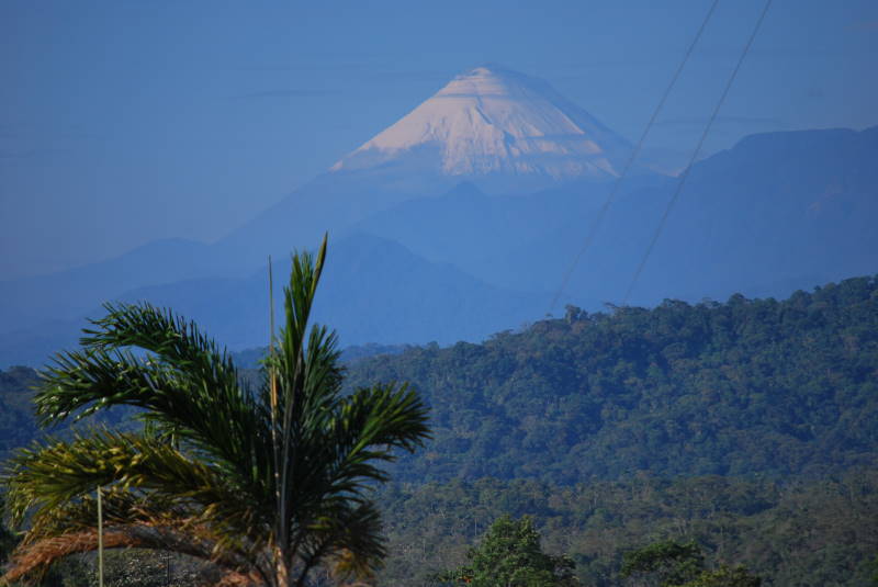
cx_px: 439
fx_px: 7323
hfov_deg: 6.9
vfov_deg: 4.6
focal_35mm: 300
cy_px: 294
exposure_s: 1/640
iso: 100
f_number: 5.6
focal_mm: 200
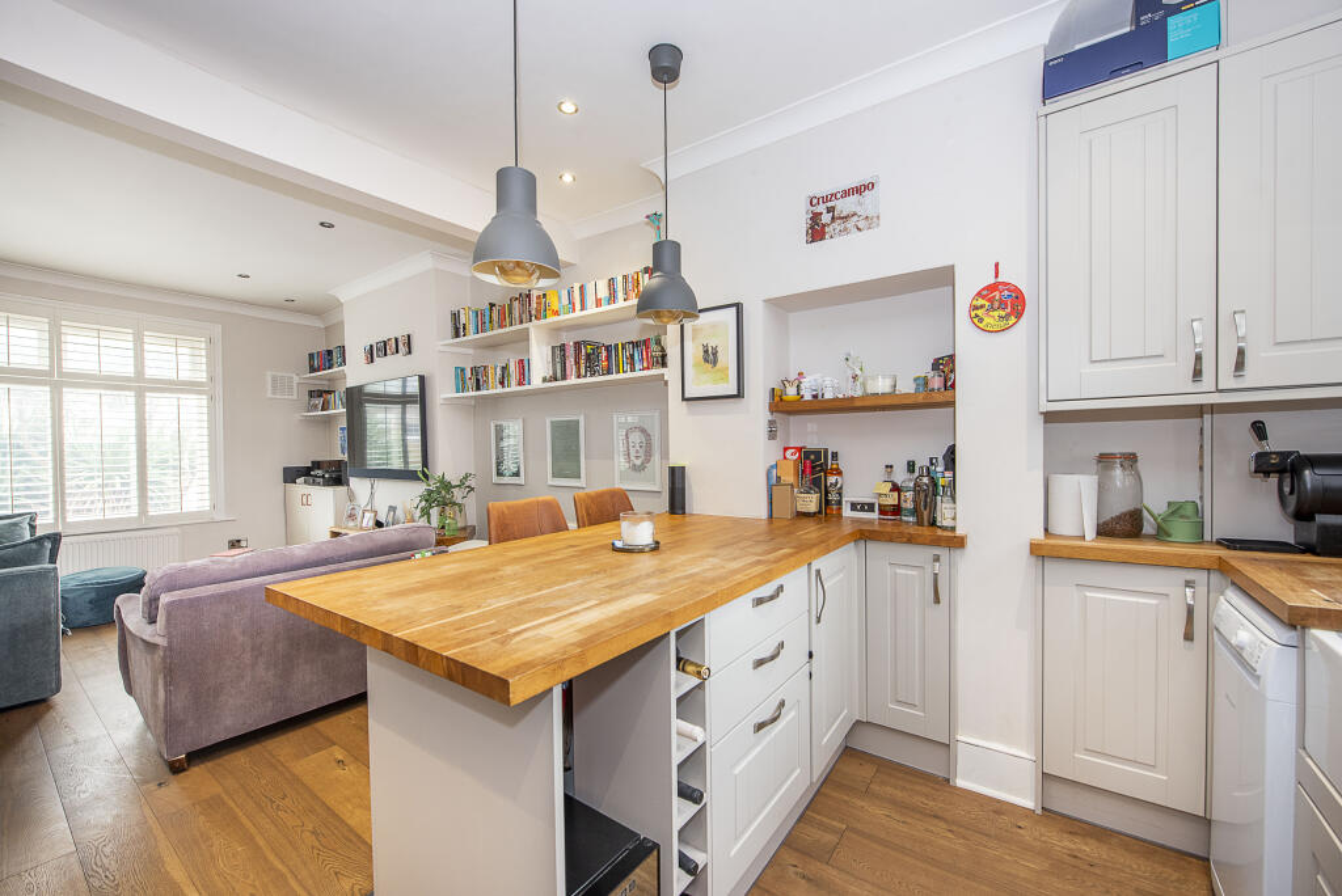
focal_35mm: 14
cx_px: 671
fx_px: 522
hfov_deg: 104.2
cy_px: 448
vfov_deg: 81.3
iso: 400
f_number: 6.3
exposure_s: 1/8
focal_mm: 14
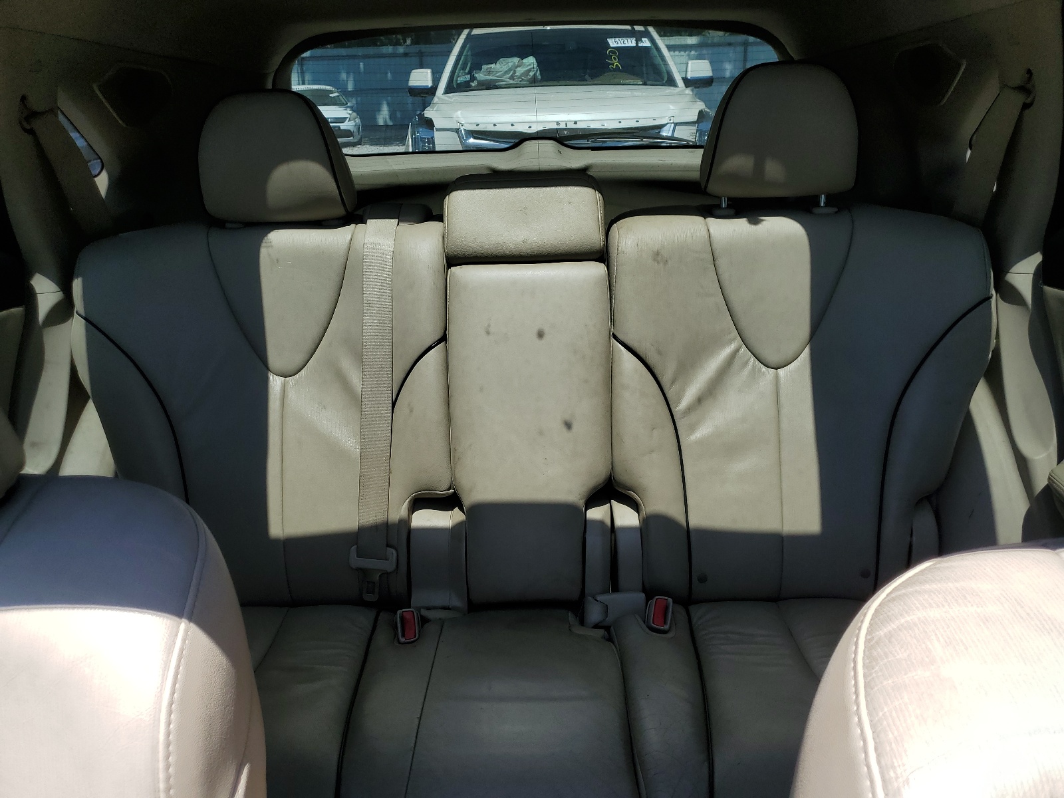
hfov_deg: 67.3
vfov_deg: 53.1
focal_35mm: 26
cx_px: 532
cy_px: 399
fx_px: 799
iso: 50
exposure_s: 1/1429
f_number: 1.5
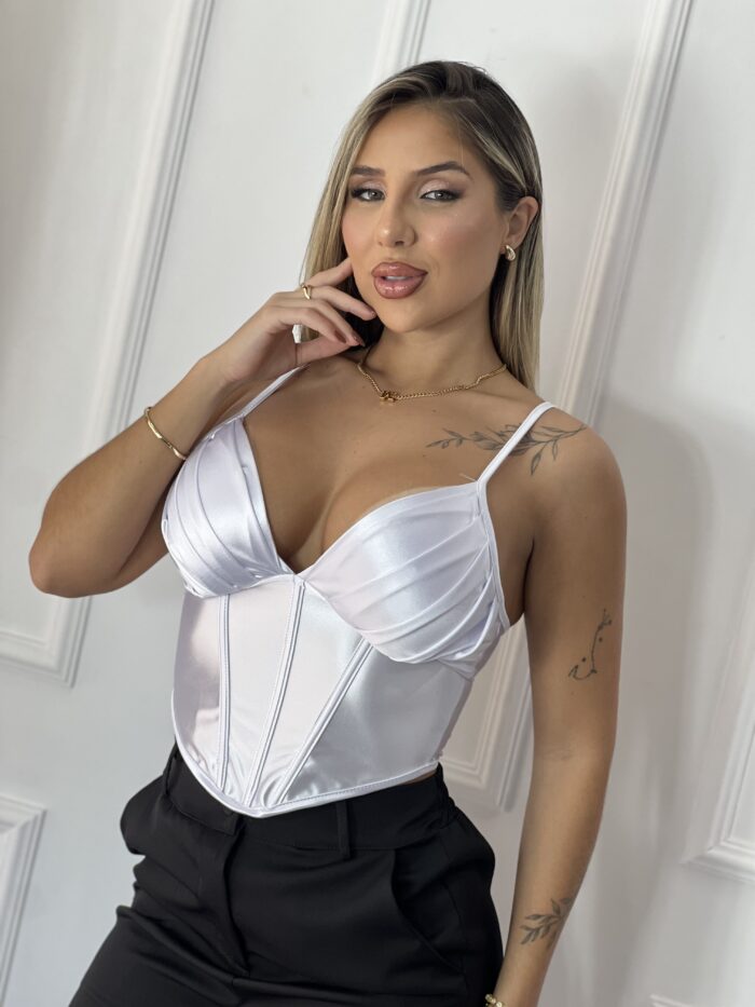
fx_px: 2239
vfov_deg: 25.3
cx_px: 378
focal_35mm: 77
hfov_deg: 19.1
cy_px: 504
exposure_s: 1/120
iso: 64
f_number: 2.8
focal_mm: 9
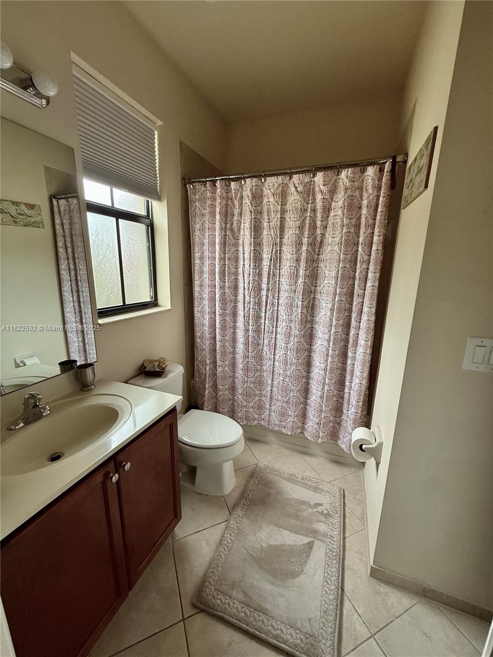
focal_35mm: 14
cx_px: 246
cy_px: 328
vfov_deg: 102.1
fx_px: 266
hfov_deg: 85.7
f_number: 2.2
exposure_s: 1/99
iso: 160
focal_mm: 2.22
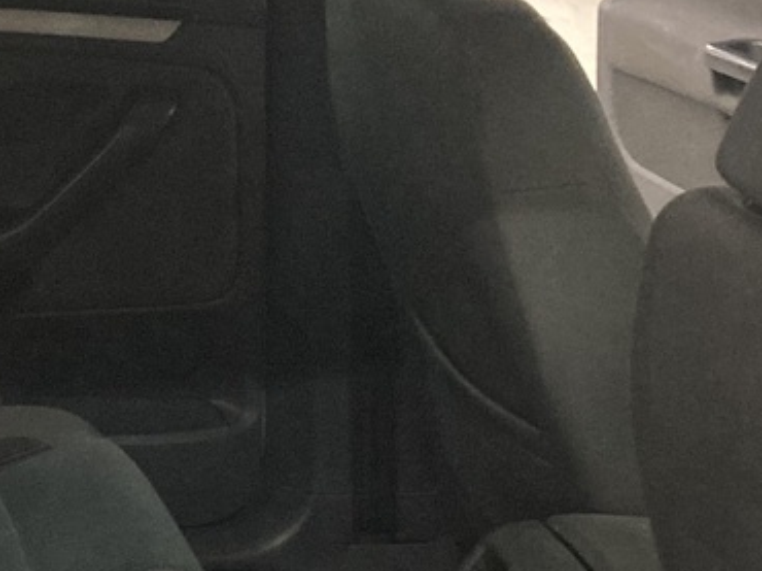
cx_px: 84
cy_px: 674
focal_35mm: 109
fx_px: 2398
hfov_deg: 17.8
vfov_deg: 13.2
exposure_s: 1/33
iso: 320
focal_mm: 3.99
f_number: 1.8
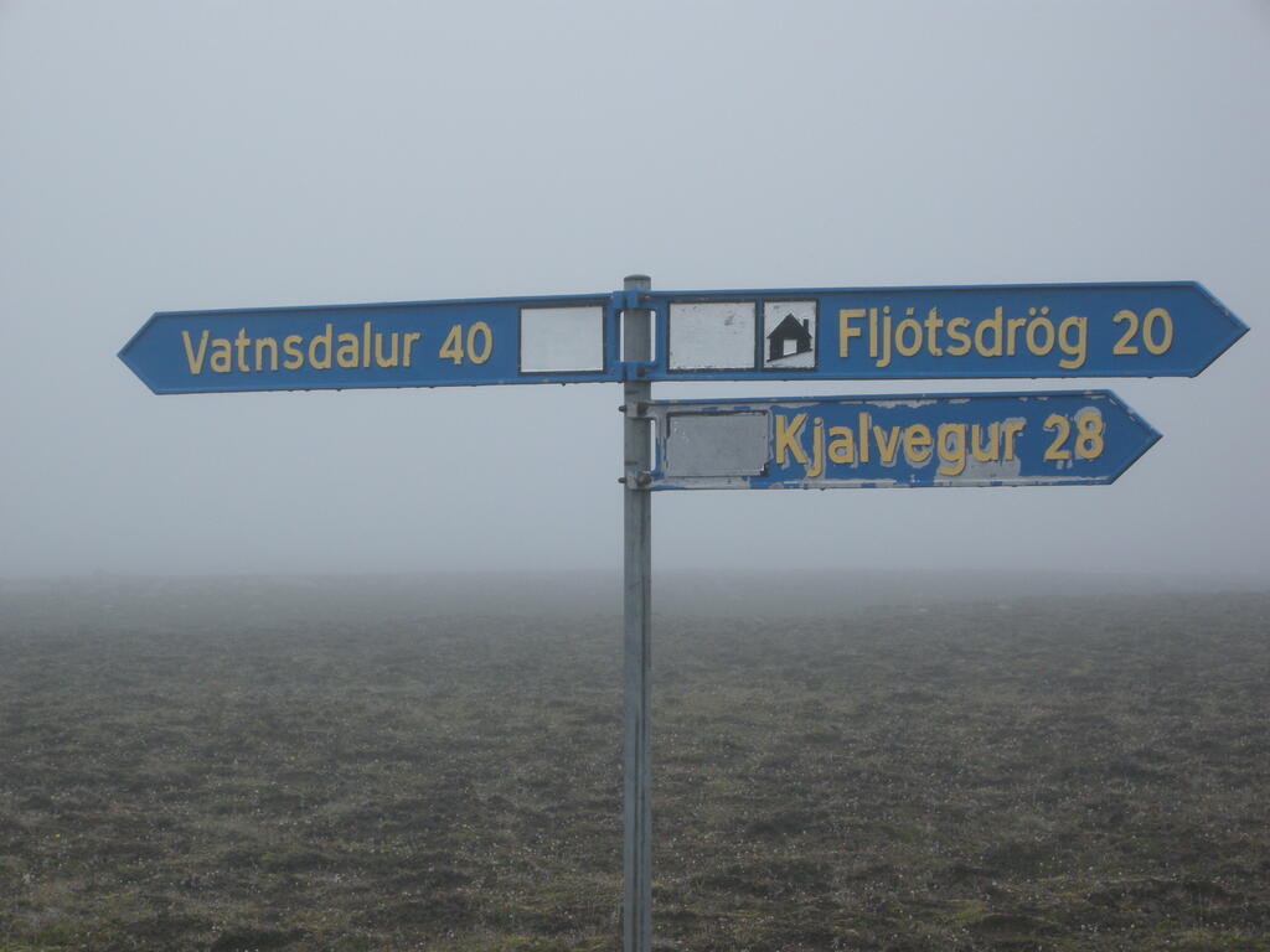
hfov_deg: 16.0
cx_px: 635
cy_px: 476
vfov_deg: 12.0
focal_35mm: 123
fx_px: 4513
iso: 100
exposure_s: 1/254
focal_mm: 26.3
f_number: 5.8
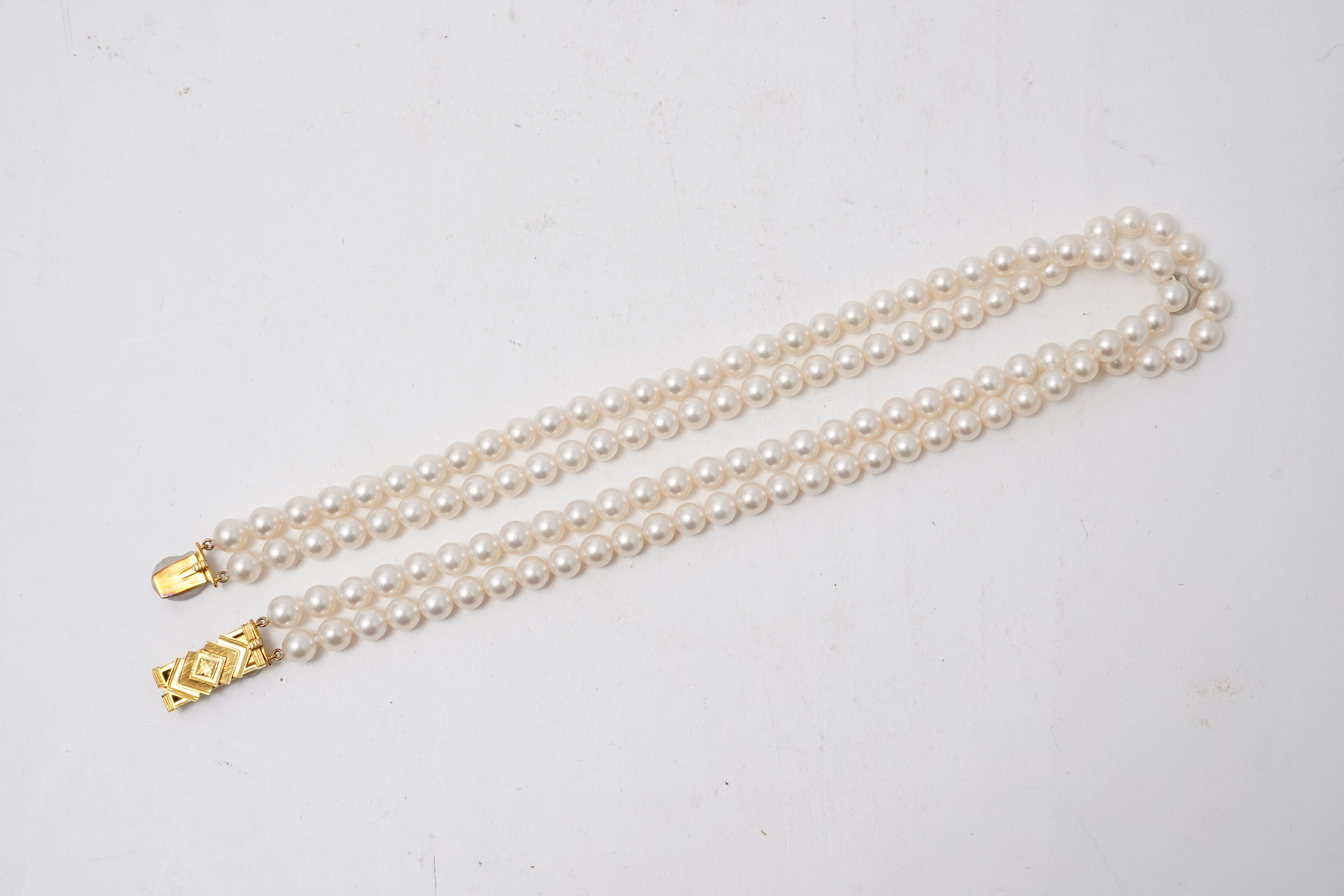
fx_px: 1680
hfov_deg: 43.6
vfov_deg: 29.9
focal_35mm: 45
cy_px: 448
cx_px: 672
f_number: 20
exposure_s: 1/125
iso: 400
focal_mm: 30
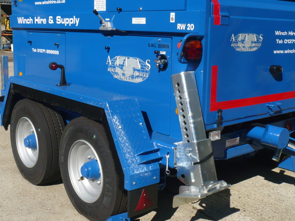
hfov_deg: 39.7
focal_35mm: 48
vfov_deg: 30.2
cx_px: 150
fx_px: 409
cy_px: 96
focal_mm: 5.8
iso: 100
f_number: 8
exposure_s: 1/320
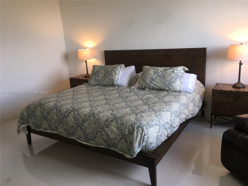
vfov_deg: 48.2
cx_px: 124
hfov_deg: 61.7
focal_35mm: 29
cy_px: 93
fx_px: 208
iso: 25
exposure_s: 1/30
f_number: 2.2
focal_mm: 4.15
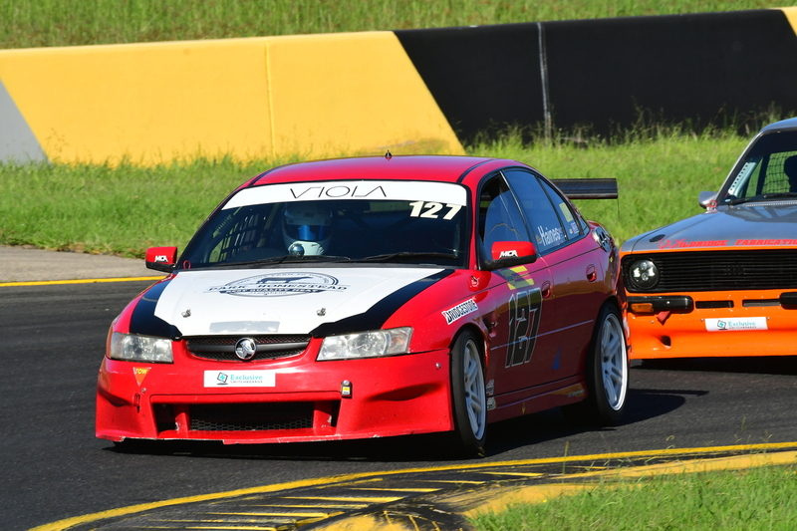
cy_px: 266
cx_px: 398
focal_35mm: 630
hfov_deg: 3.3
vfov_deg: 2.2
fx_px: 13944
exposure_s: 1/640
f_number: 13
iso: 500
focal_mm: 420
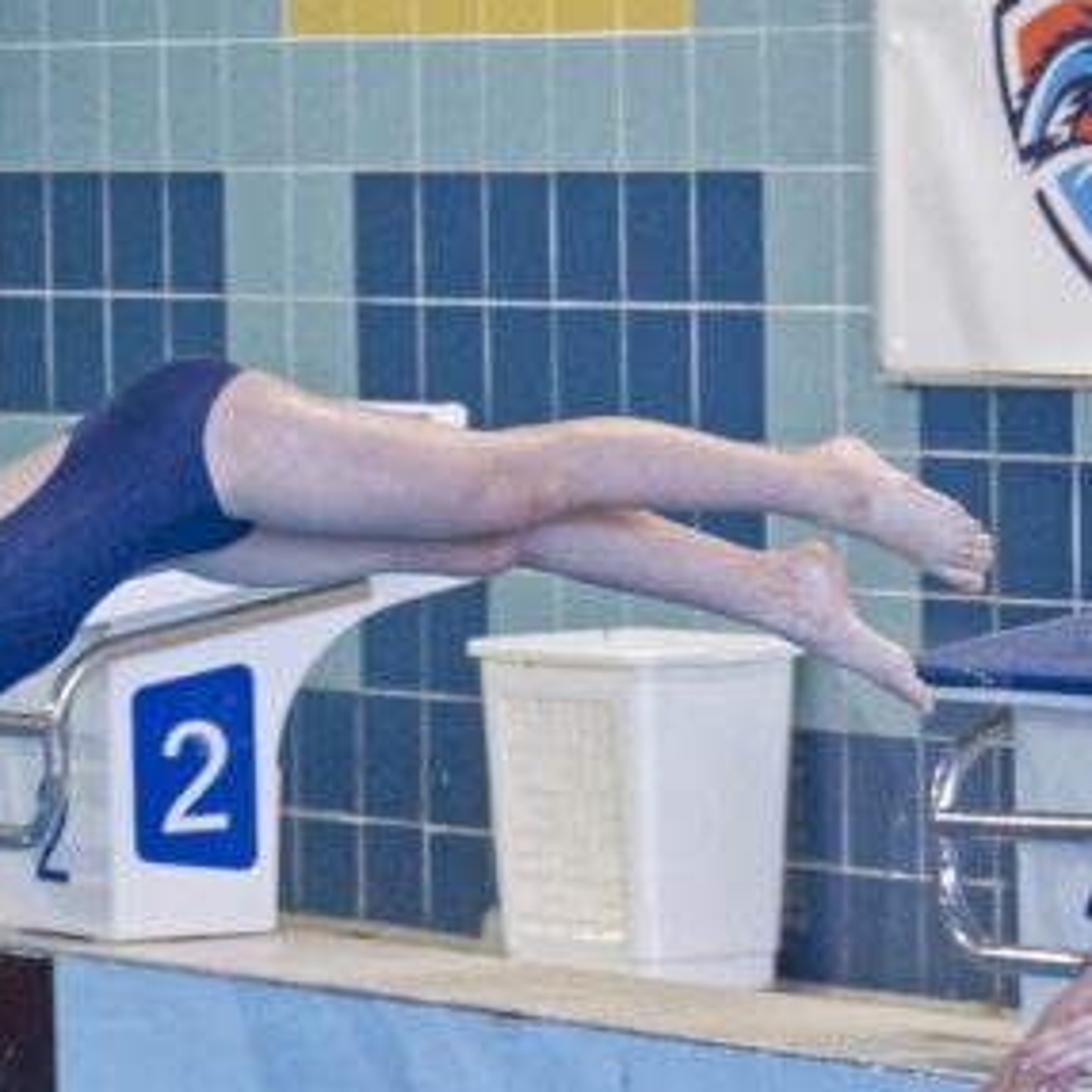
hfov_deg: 6.4
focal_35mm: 274
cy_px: 760
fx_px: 9779
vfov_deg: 6.4
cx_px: 53
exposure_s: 1/500
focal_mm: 80
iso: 10000
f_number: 5.2
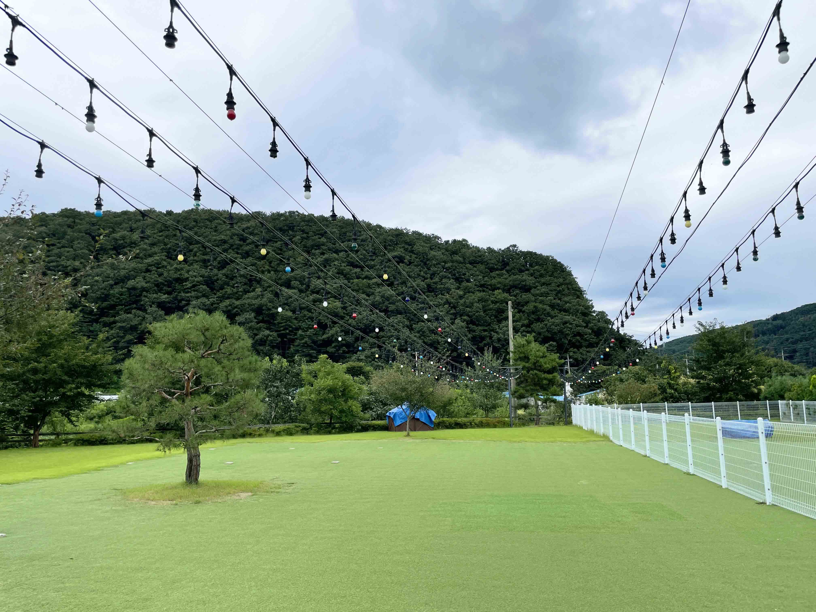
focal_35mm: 26
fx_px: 613
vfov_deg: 53.1
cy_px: 306
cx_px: 408
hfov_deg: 67.3
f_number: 1.6
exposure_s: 1/2212
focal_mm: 4.2
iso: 32
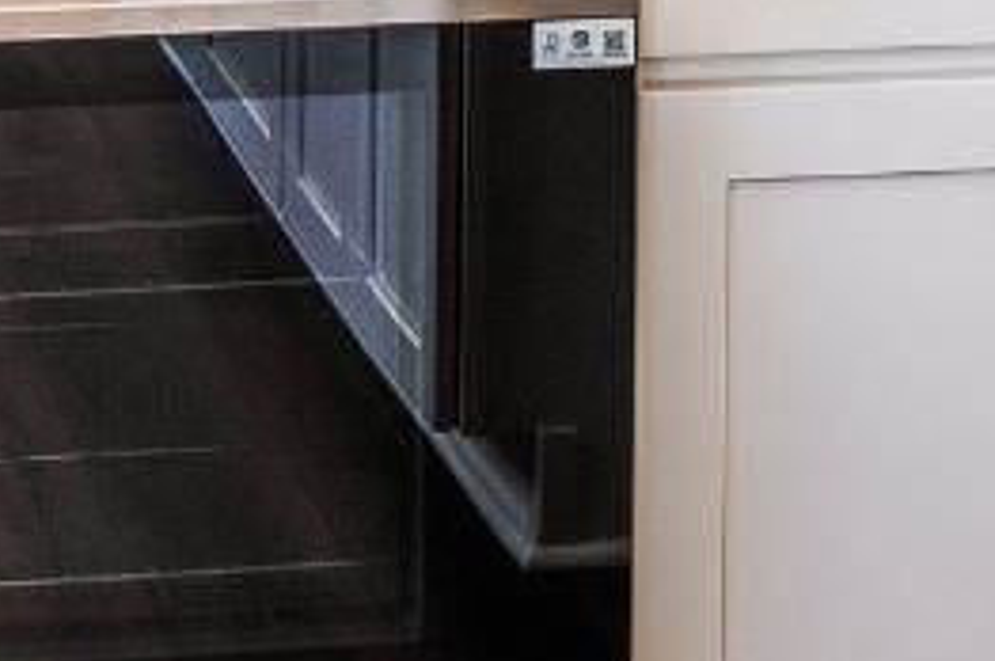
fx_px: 4748
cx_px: 23
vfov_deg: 7.6
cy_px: -640
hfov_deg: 11.8
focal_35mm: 172
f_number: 4
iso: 250
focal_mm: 30
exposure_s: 1/60
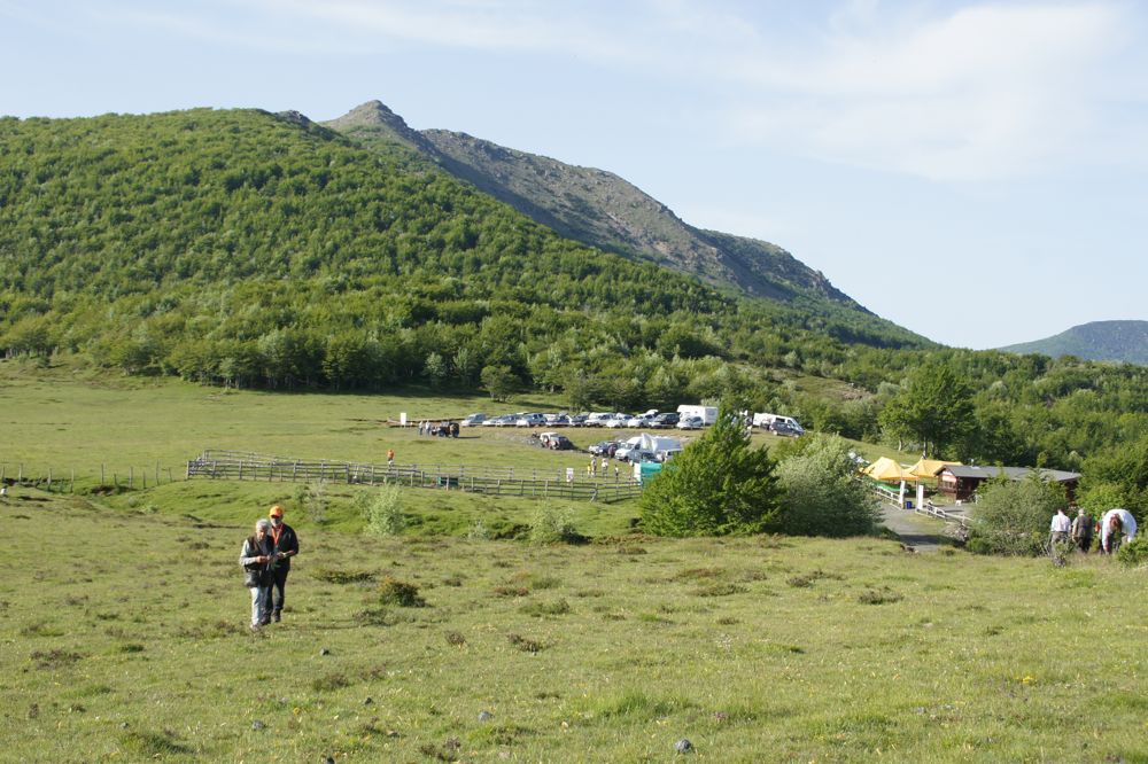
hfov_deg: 43.6
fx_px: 1434
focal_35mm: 45
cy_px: 382
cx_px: 574
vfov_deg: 29.8
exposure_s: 1/250
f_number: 8
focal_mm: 30
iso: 200
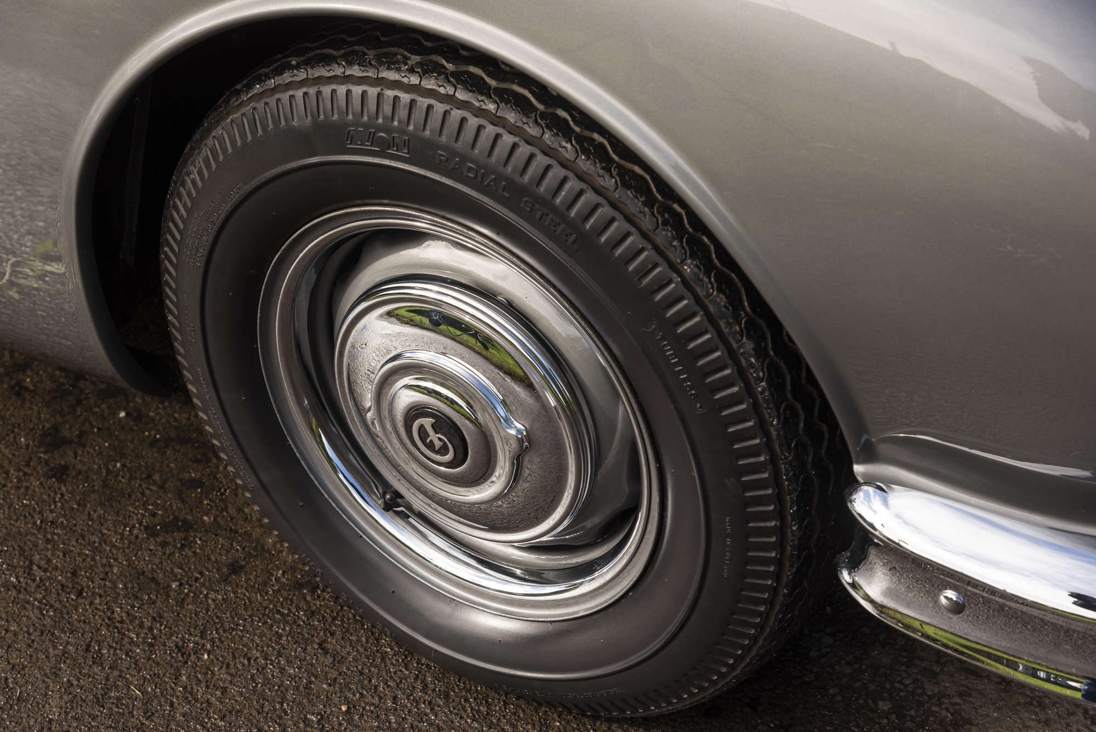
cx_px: 548
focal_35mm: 65
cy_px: 366
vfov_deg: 20.9
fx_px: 1979
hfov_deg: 30.9
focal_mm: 65
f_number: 6.3
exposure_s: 1/200
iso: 200
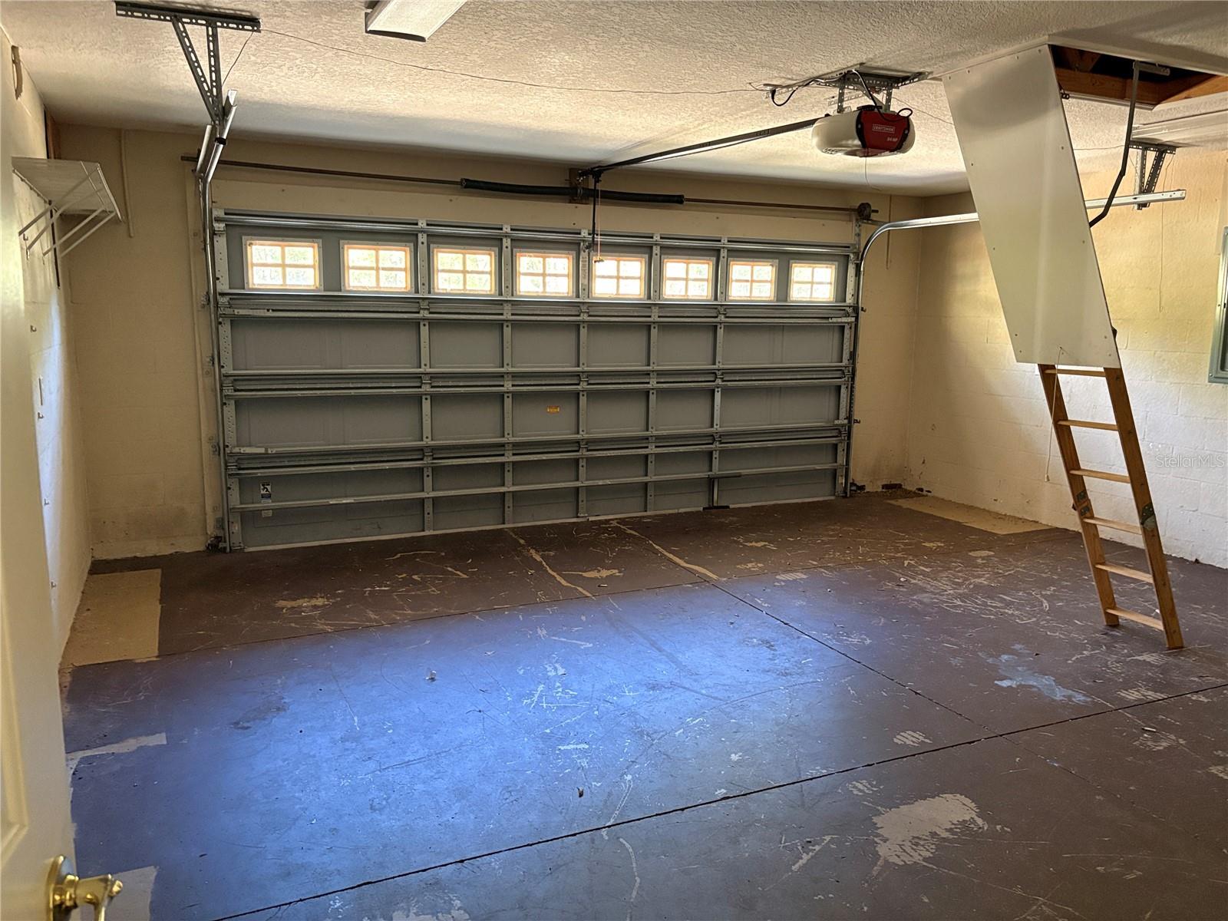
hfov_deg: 67.3
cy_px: 460
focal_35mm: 26
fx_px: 922
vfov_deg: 53.1
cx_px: 614
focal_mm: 5.96
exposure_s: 1/40
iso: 640
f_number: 1.6
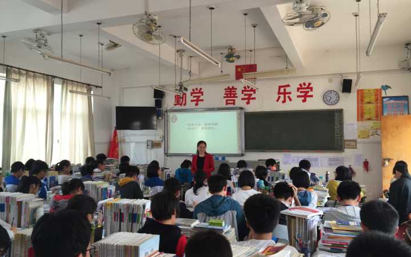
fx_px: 347
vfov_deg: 40.6
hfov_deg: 61.2
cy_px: 128
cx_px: 205
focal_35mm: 31
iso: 40
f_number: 2.2
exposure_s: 1/50
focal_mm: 4.15
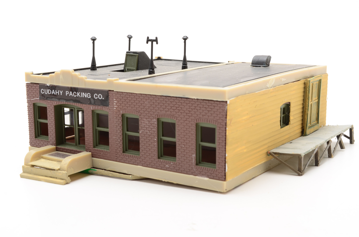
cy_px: 118
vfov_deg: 23.7
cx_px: 180
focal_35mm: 57
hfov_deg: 35.1
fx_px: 567
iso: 100
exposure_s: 1/160
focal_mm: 38
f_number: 18
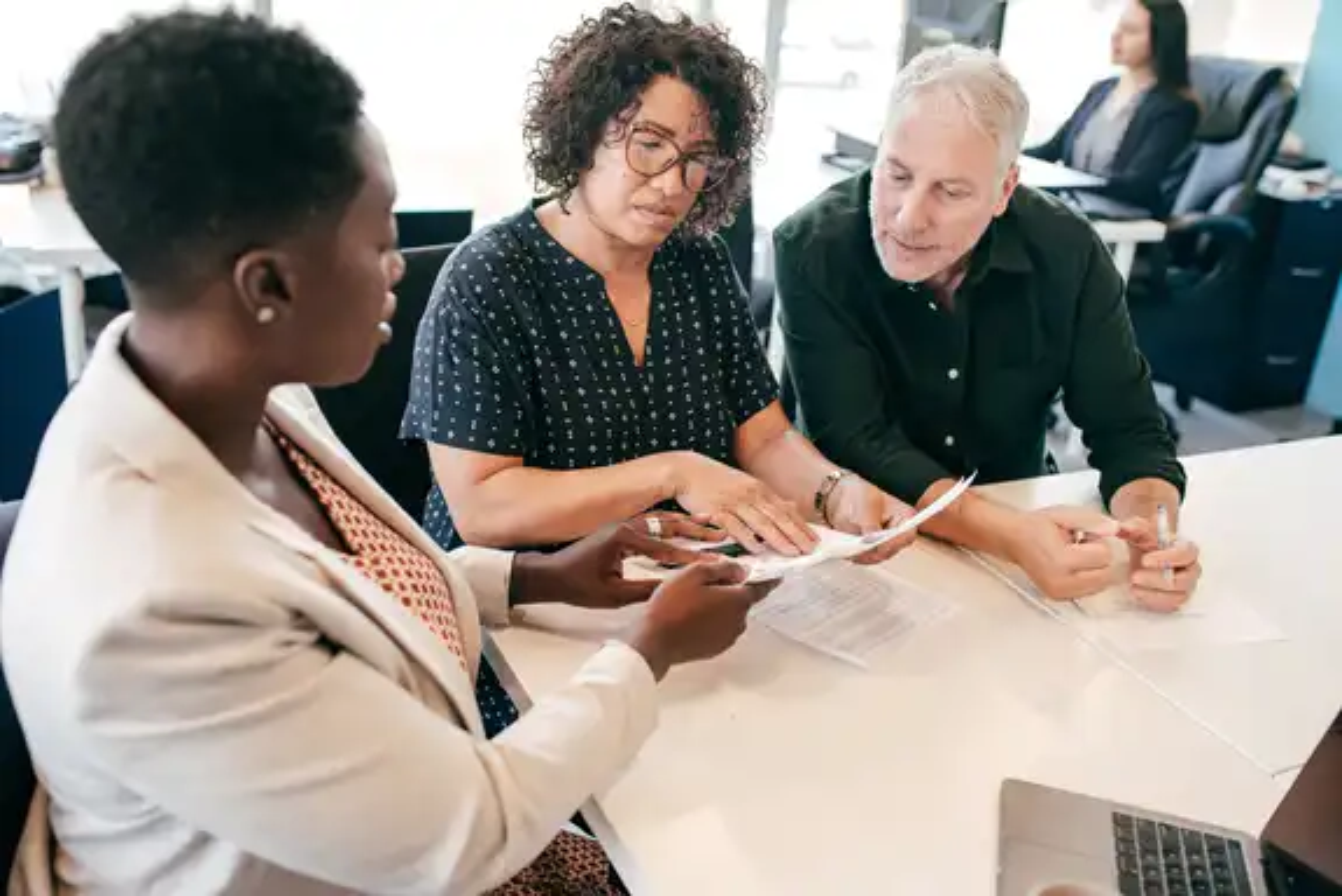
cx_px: 671
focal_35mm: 35
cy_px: 448
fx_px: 1305
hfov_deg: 54.4
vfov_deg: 37.9
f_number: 2.5
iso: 640
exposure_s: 1/125
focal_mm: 35
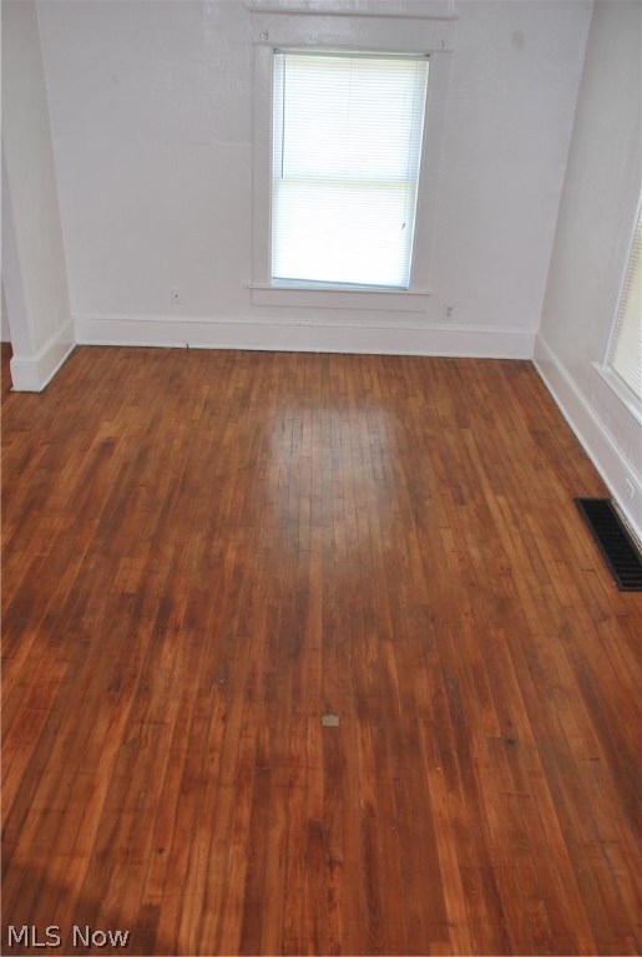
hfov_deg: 43.8
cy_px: 478
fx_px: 799
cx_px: 321
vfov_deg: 61.8
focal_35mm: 30
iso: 200
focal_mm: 20
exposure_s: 1/60
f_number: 3.8
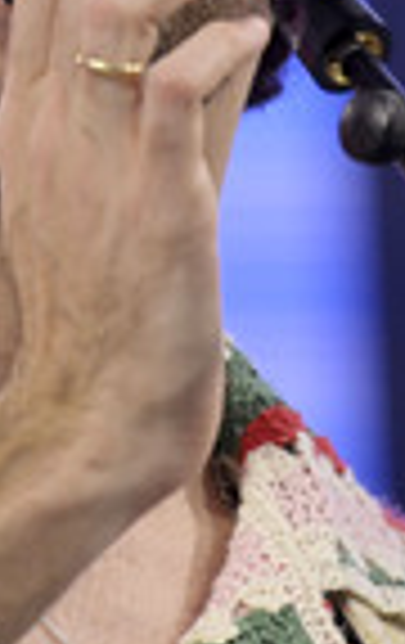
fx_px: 28133
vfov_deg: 1.3
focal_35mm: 1601
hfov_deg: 0.8
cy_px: -5
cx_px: 2
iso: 4000
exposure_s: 1/1600
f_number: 6.3
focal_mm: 500
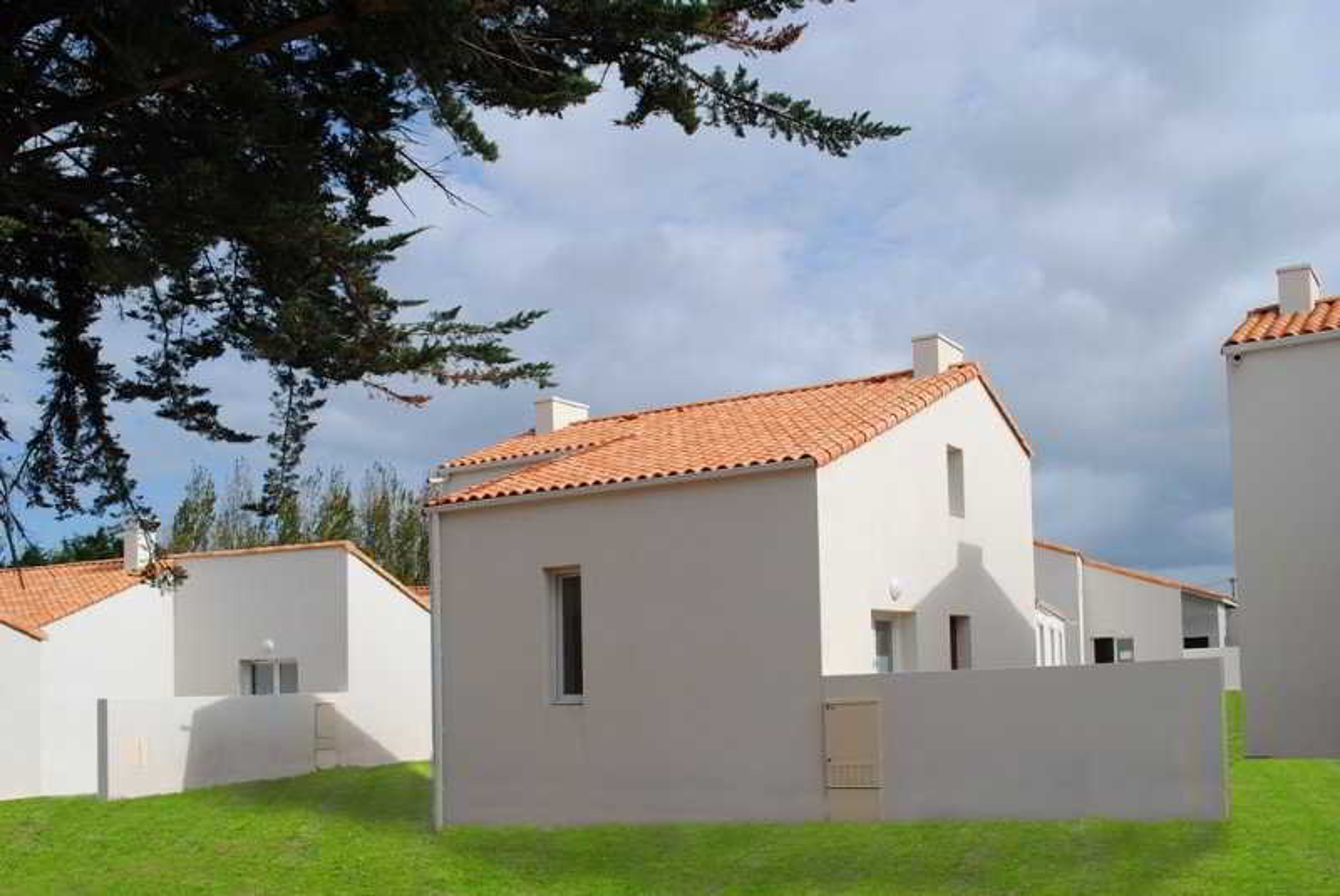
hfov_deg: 53.1
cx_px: 670
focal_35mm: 36
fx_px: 1341
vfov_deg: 36.9
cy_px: 448
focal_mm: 24
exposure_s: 1/320
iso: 100
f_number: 9
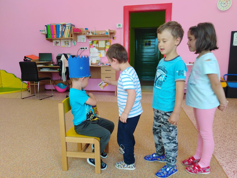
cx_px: 118
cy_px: 89
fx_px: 178
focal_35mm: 26
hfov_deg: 67.3
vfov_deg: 53.1
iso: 108
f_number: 2.2
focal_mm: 3.46
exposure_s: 1/50
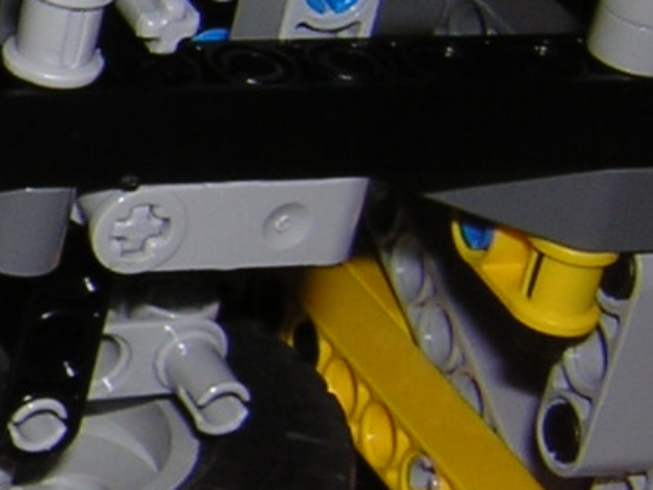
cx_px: -609
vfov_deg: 9.6
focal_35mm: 155
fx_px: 2925
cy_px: 145
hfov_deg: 11.6
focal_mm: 5.2
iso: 100
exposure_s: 1/60.1
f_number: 5.4
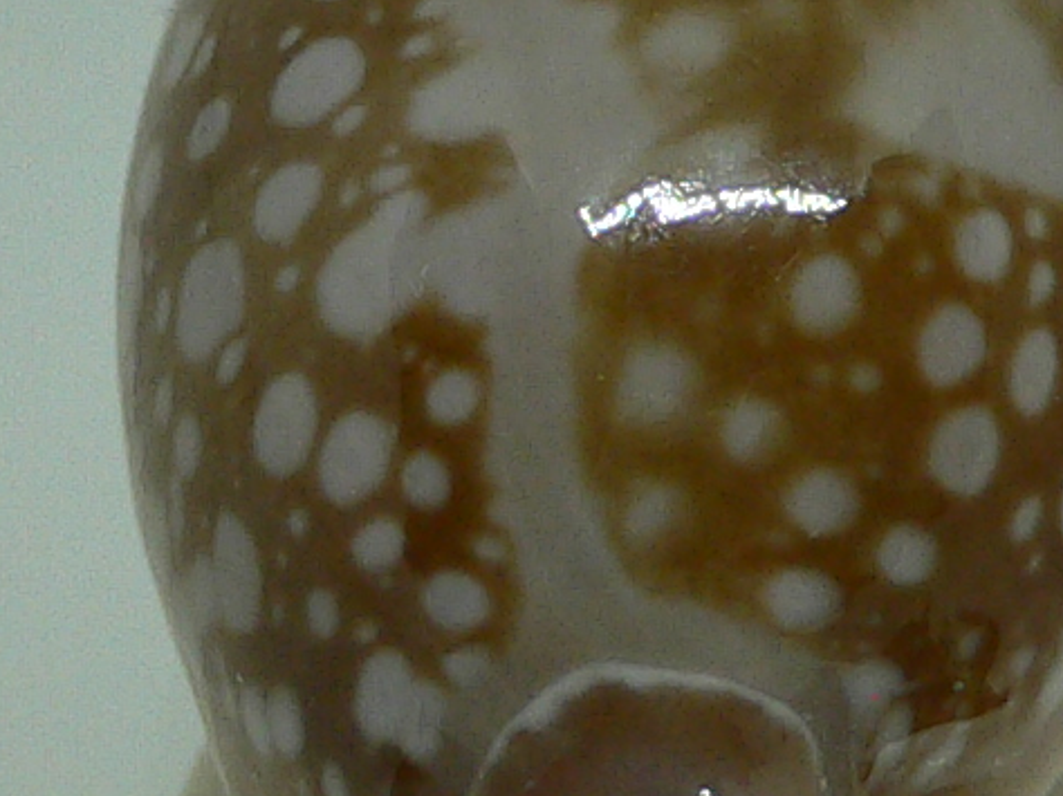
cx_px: 621
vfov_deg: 9.9
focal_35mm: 149
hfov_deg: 13.3
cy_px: 363
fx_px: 4573
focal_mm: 4.6
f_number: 2.8
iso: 100
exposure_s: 1/60
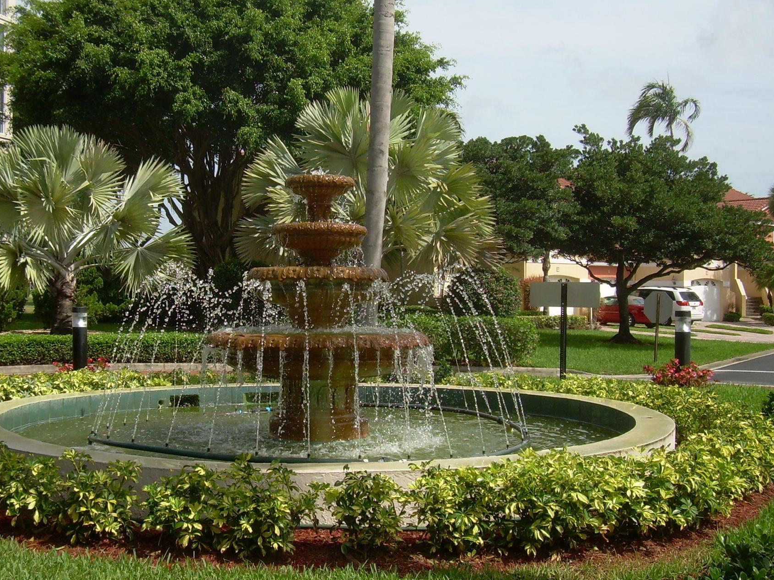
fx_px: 1029
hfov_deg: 41.1
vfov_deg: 31.5
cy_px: 293
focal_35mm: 46
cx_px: 322
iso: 50
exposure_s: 1/841
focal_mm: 6.3
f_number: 2.8
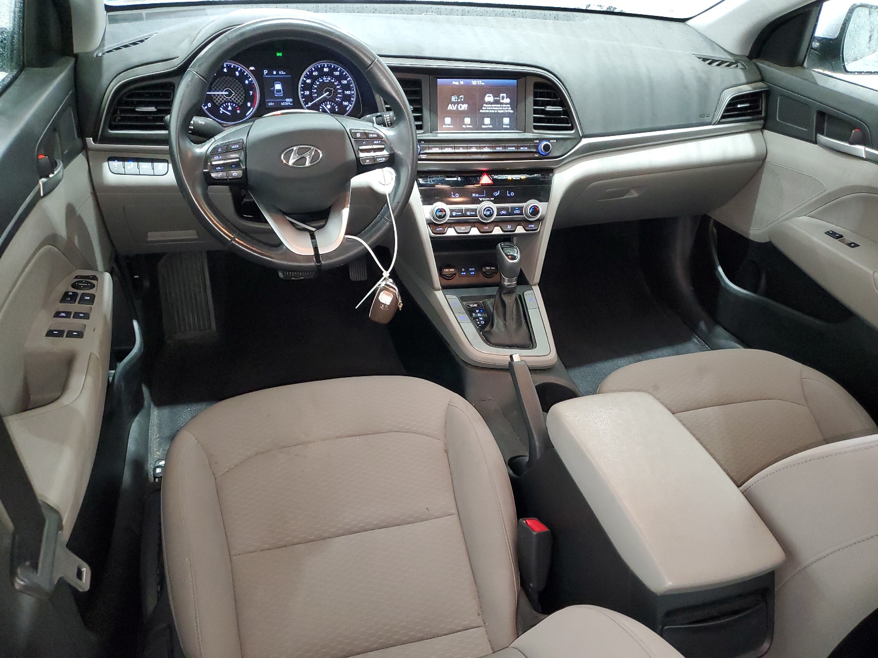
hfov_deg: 67.3
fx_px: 659
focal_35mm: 26
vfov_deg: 53.1
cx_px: 439
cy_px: 329
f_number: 1.5
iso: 372
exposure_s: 1/40
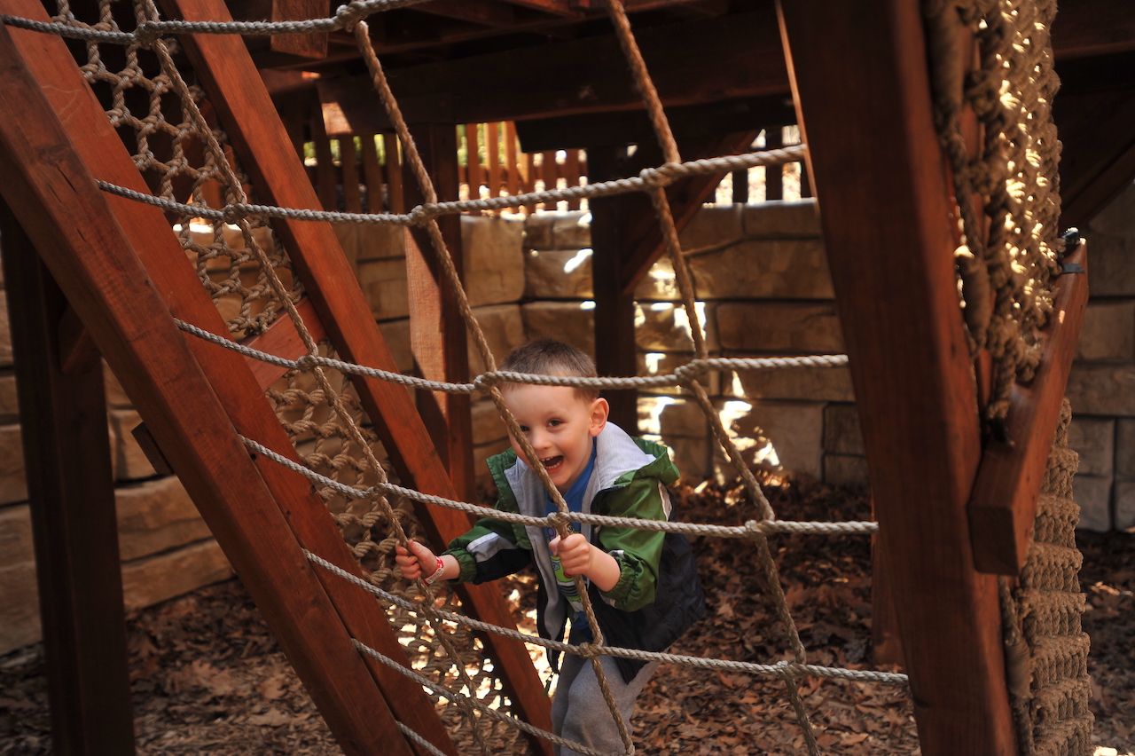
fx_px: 1008
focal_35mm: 32
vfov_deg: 41.1
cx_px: 568
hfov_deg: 58.7
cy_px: 378
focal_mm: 32
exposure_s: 1/320
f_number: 2.8
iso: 160
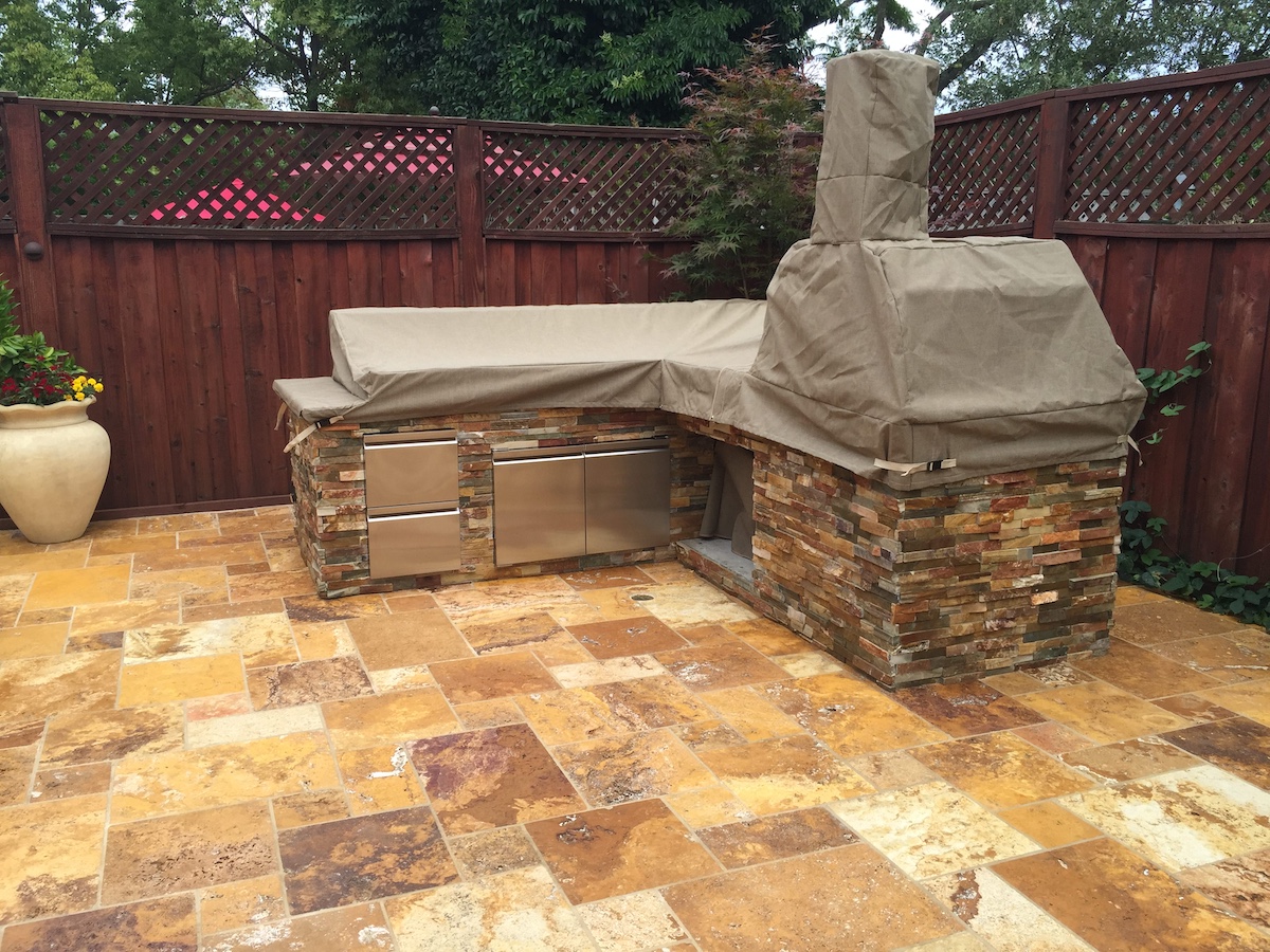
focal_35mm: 29
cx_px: 635
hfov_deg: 61.7
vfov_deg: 48.2
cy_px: 476
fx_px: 1064
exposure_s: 1/590
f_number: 2.2
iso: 32
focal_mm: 4.15
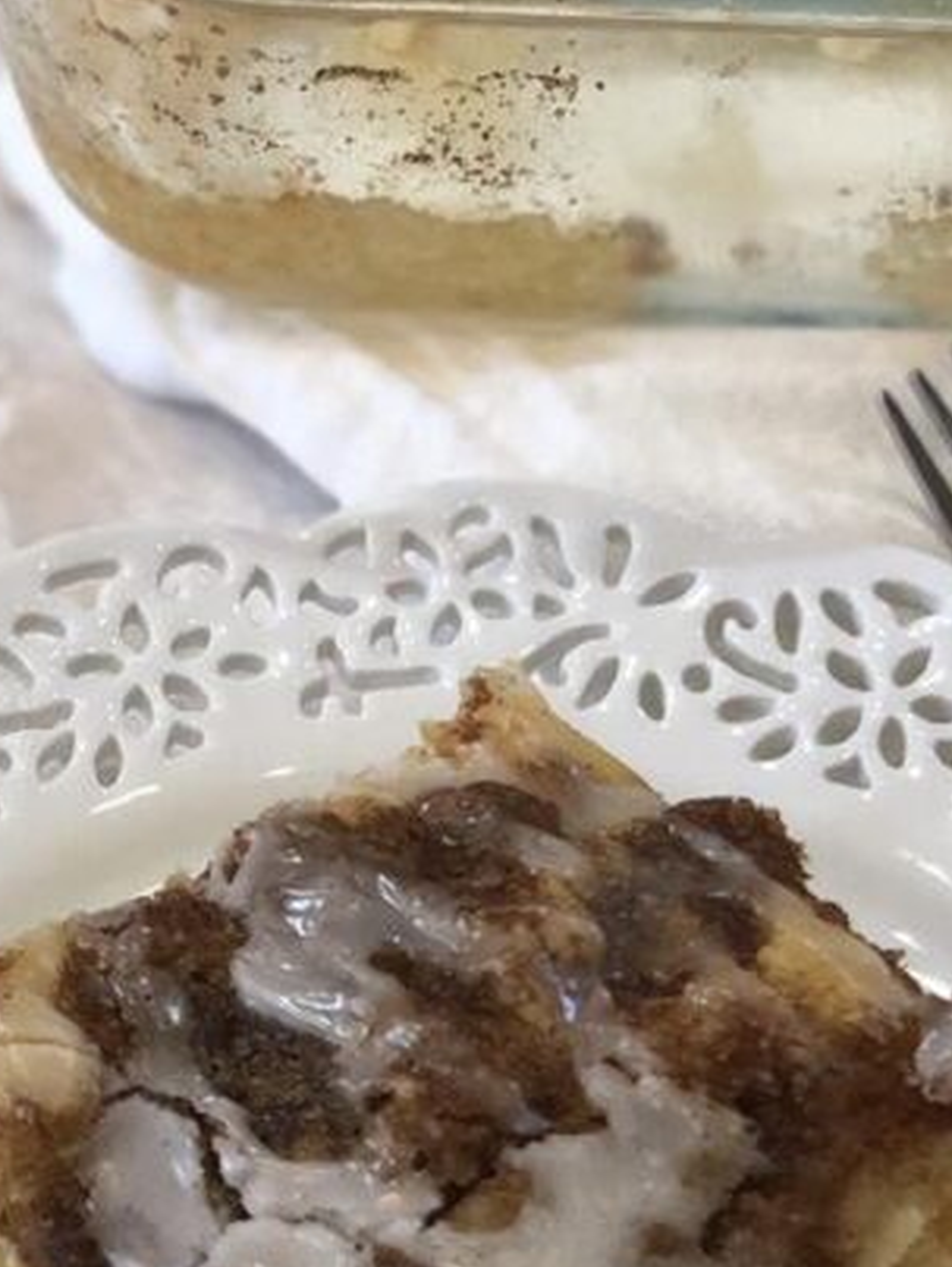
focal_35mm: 132
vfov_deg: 14.9
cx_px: 556
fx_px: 4833
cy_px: 494
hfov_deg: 11.2
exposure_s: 1/60
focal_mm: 6
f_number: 2.4
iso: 100
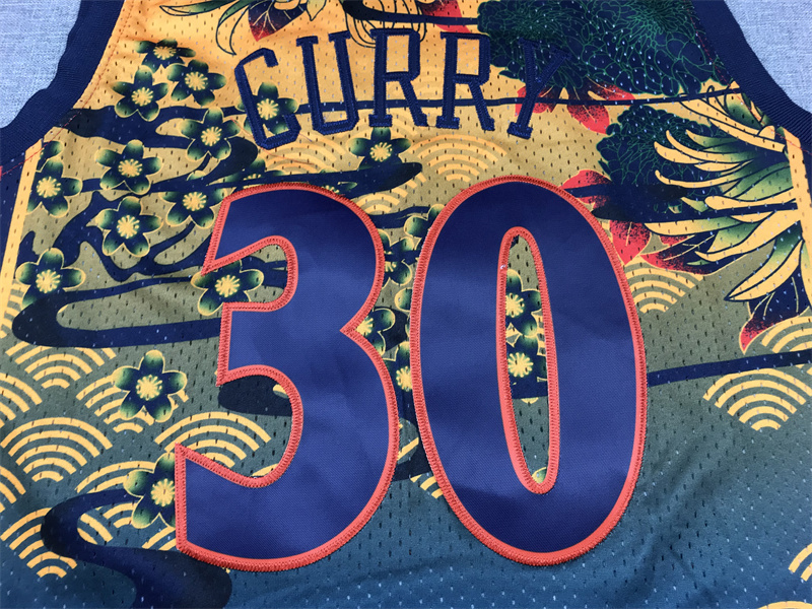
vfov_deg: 49.7
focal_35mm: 28
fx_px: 657
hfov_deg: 63.4
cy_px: 304
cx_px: 406
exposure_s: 1/50
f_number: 1.8
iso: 32
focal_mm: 3.99
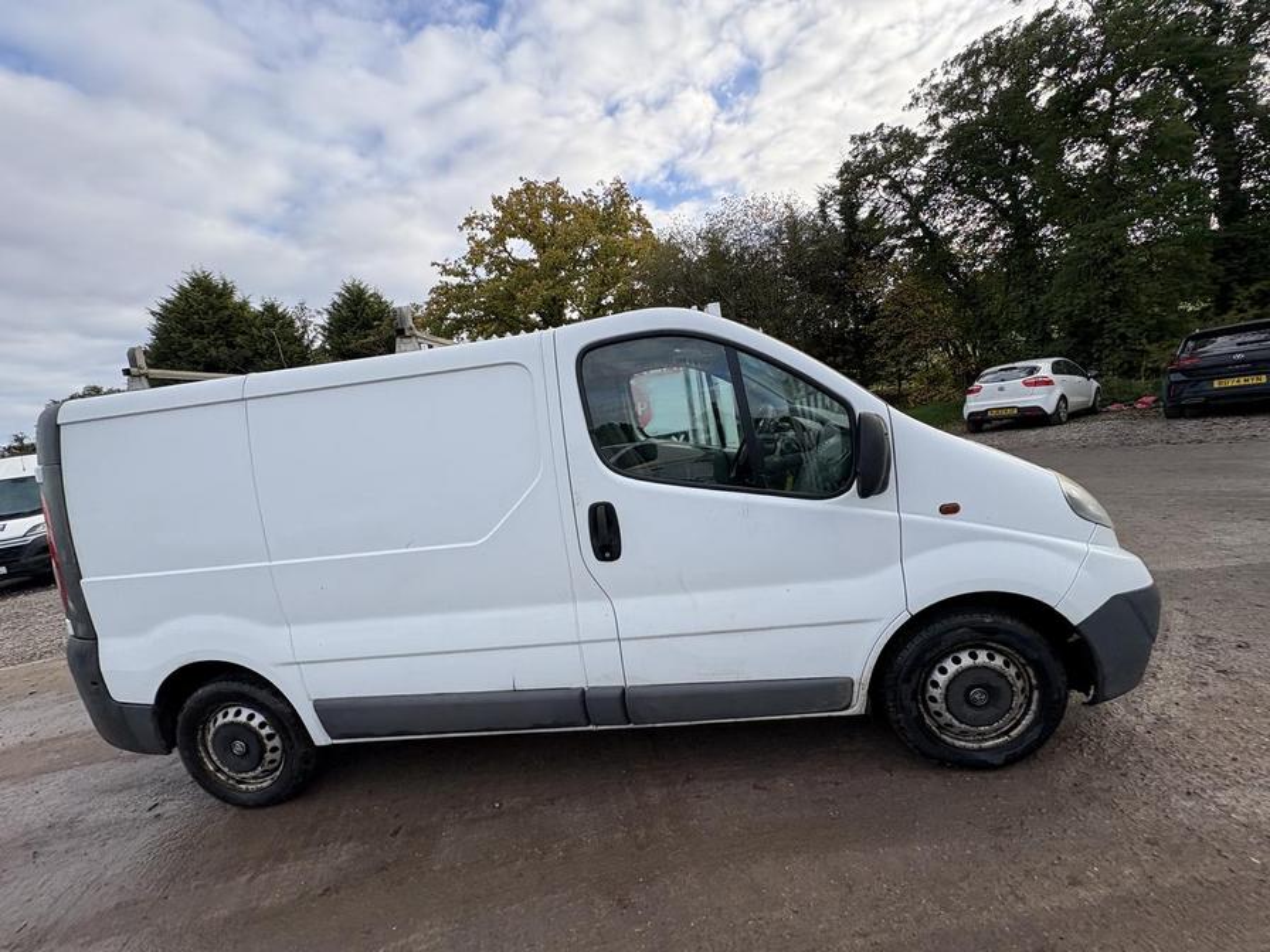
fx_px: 514
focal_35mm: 14
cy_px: 476
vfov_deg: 85.7
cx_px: 635
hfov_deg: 102.1
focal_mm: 2.22
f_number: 2.2
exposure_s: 1/515
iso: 40
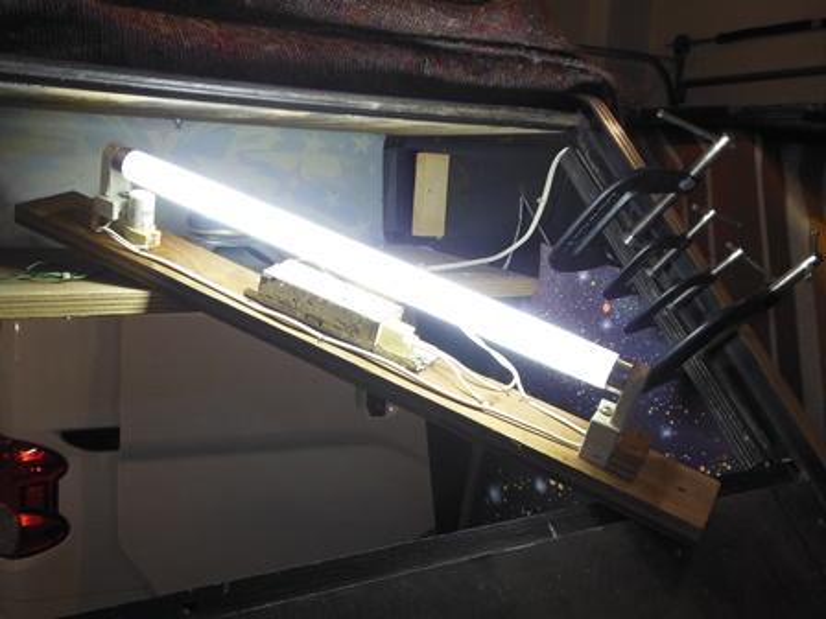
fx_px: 692
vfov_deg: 48.2
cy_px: 310
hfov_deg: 61.7
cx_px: 413
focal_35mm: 29
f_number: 3.3
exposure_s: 1/30
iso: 200
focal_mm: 5.2
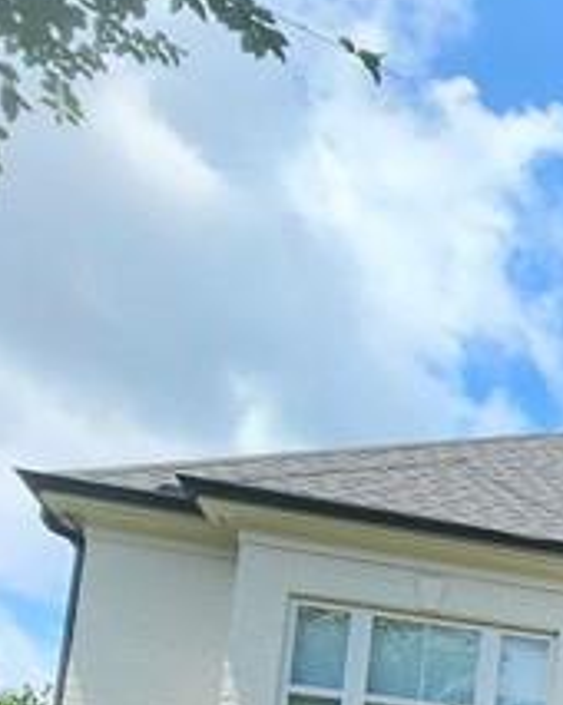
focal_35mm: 61
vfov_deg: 26.6
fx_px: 1272
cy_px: 900
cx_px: 1235
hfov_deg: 16.3
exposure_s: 1/1429
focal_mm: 2.2
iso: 50
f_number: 2.2
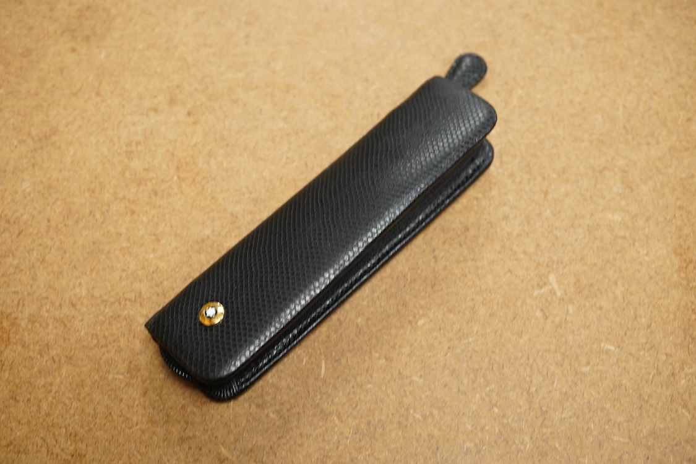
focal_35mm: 45
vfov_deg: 29.9
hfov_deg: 43.6
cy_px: 232
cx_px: 348
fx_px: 870
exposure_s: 1/200
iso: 2500
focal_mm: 30
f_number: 8
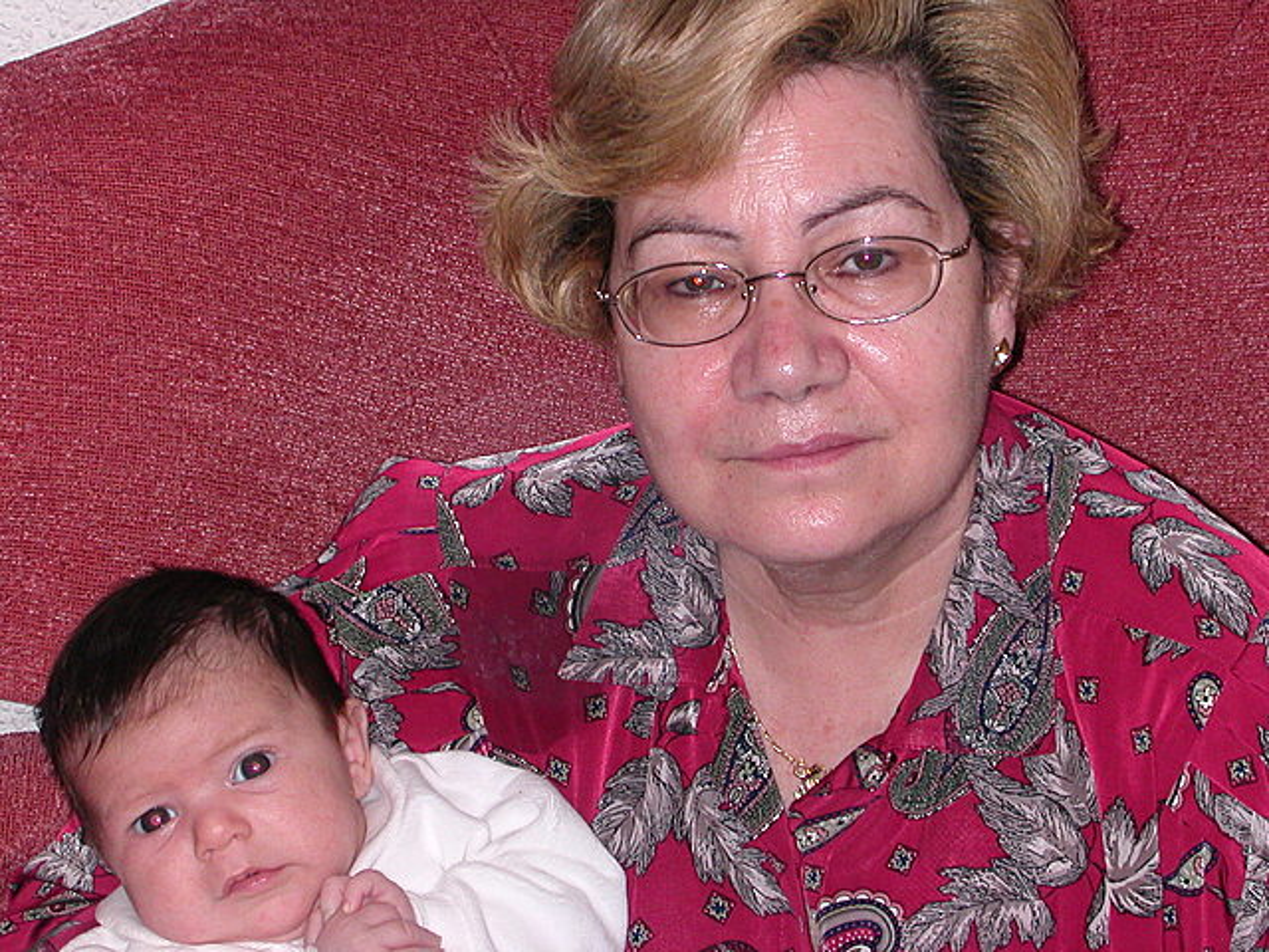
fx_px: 3373
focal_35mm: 92
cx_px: 634
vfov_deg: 16.1
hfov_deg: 21.3
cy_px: 476
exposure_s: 1/59.9
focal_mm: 14
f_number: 4.4
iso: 200
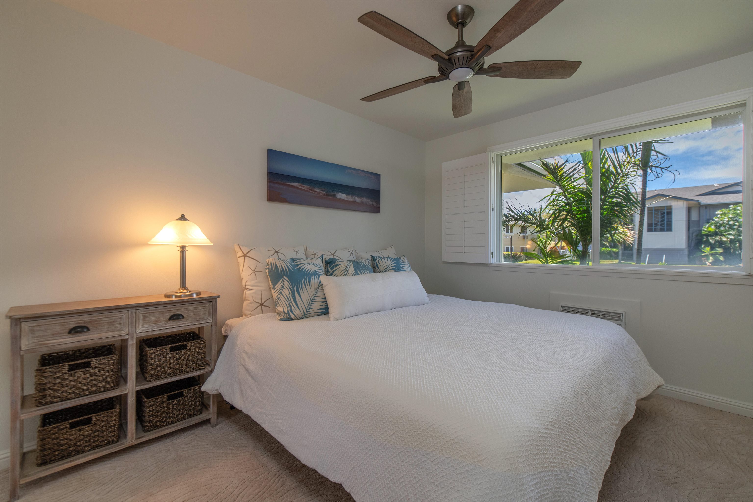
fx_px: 314
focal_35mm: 15
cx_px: 376
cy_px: 251
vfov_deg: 77.3
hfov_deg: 100.4
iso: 200
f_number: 7.1
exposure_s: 1/80
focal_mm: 15
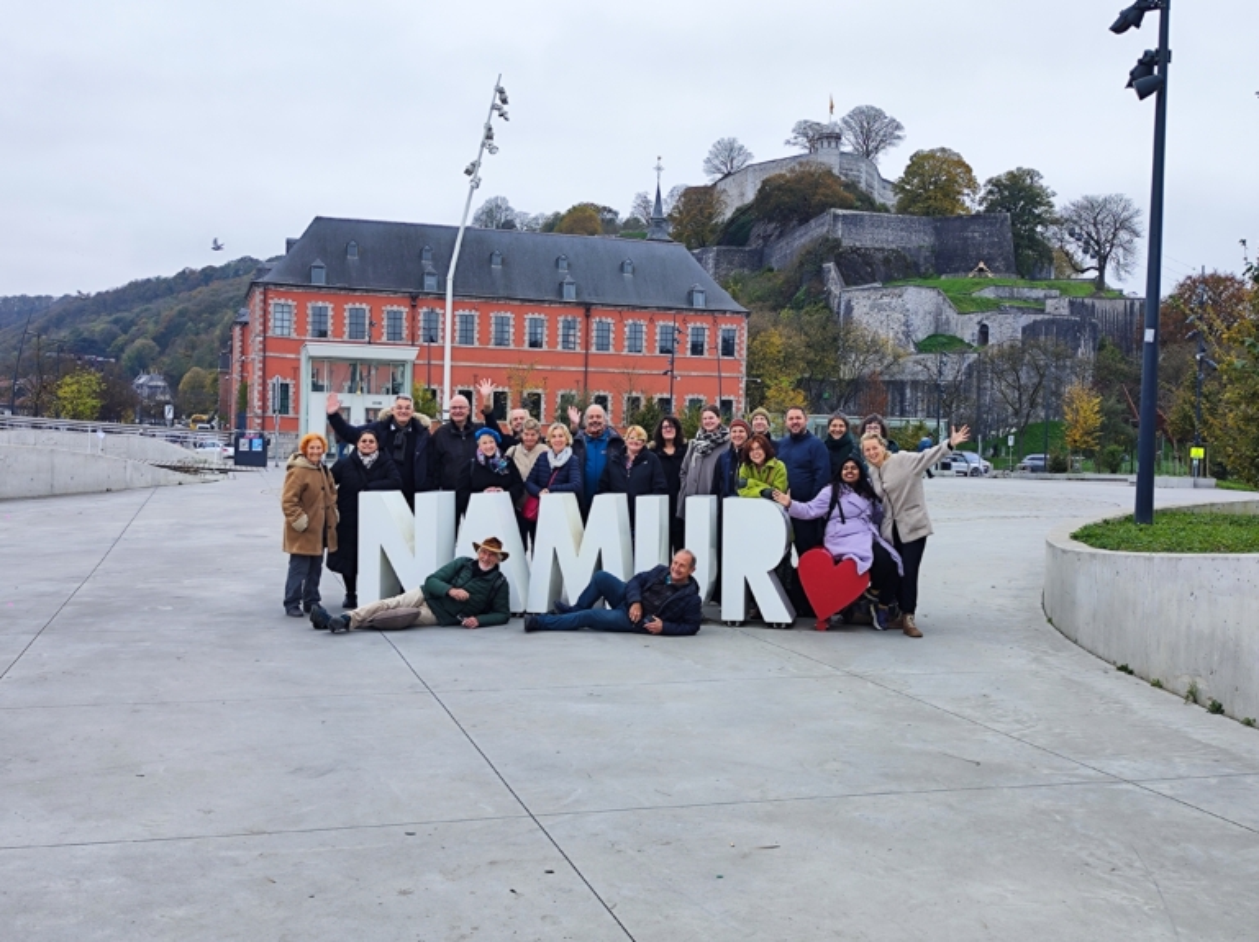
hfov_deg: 74.0
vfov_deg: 58.8
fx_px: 836
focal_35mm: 23
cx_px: 630
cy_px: 471
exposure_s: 1/177
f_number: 1.69
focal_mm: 7.01
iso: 50
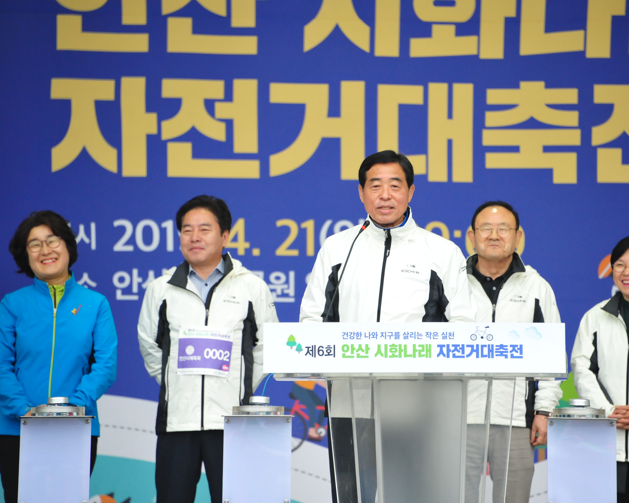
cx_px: 378
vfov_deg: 4.6
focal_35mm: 339
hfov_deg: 5.7
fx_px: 6310
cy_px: 252
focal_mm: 300
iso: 2500
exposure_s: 1/640
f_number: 5.6
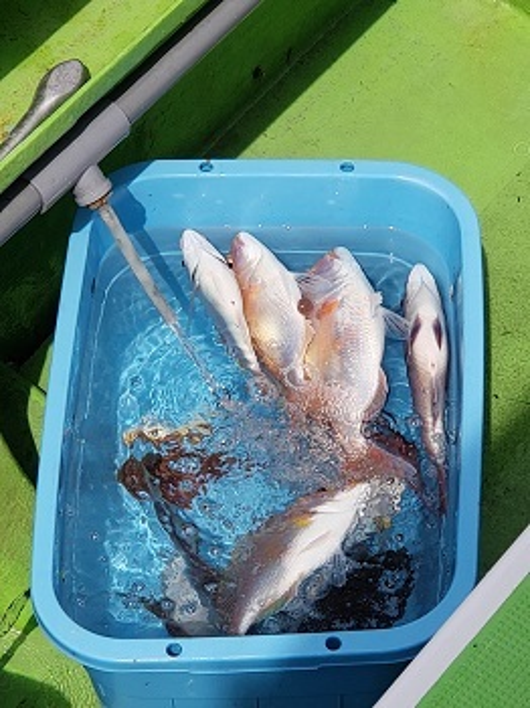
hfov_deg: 28.0
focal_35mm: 52
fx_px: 1063
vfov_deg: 36.8
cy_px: 354
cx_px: 265
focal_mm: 6
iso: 32
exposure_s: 1/1005
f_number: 2.4
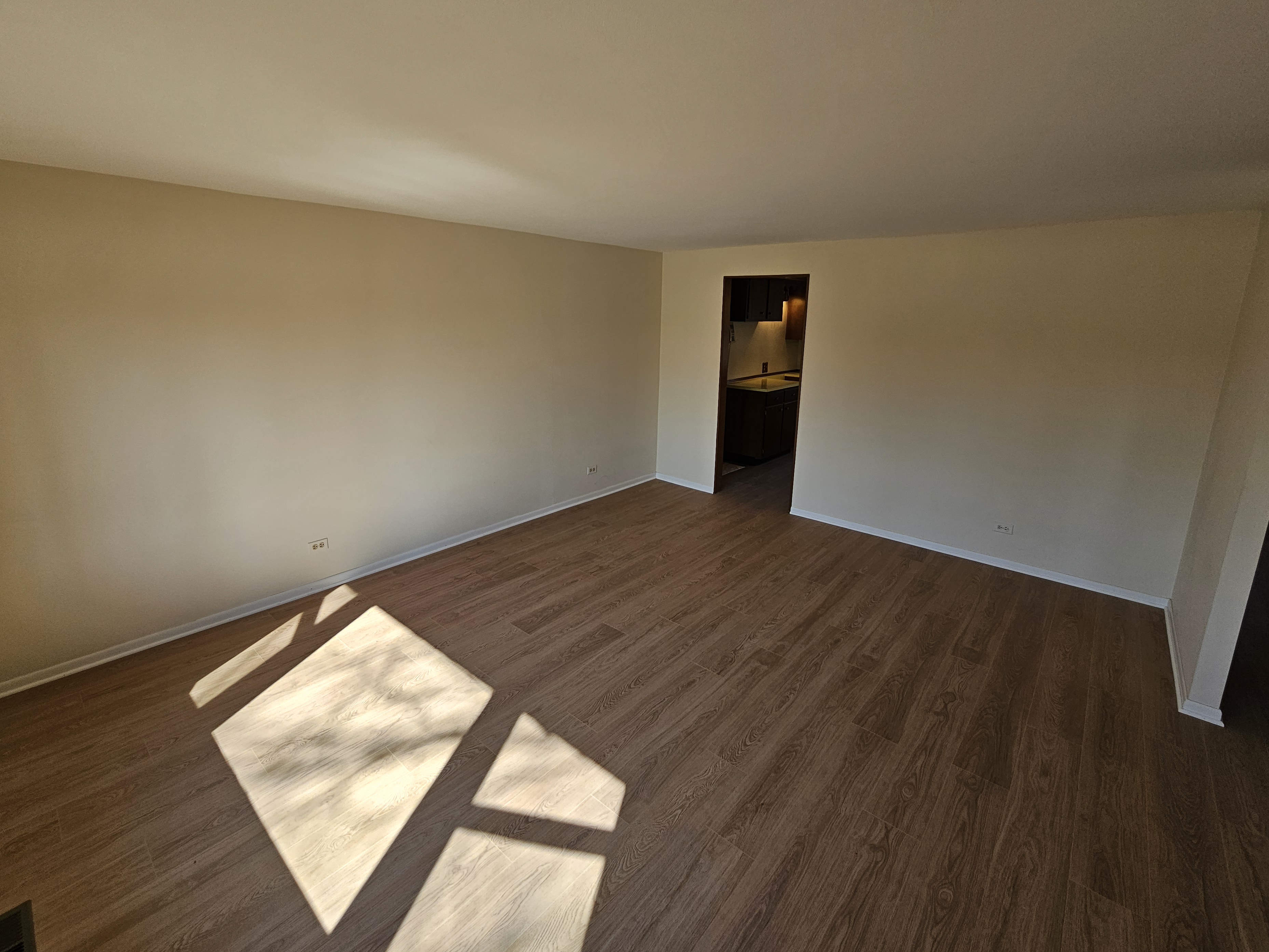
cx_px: 623
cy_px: 441
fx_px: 513
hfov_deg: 102.0
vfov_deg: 85.5
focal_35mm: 14
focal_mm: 2.2
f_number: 2.2
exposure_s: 1/146
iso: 50
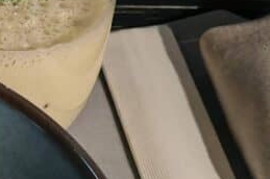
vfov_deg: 9.3
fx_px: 1094
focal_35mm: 146
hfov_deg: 12.8
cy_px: 206
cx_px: -216
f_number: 1.9
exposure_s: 1/20
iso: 3200
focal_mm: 5.3
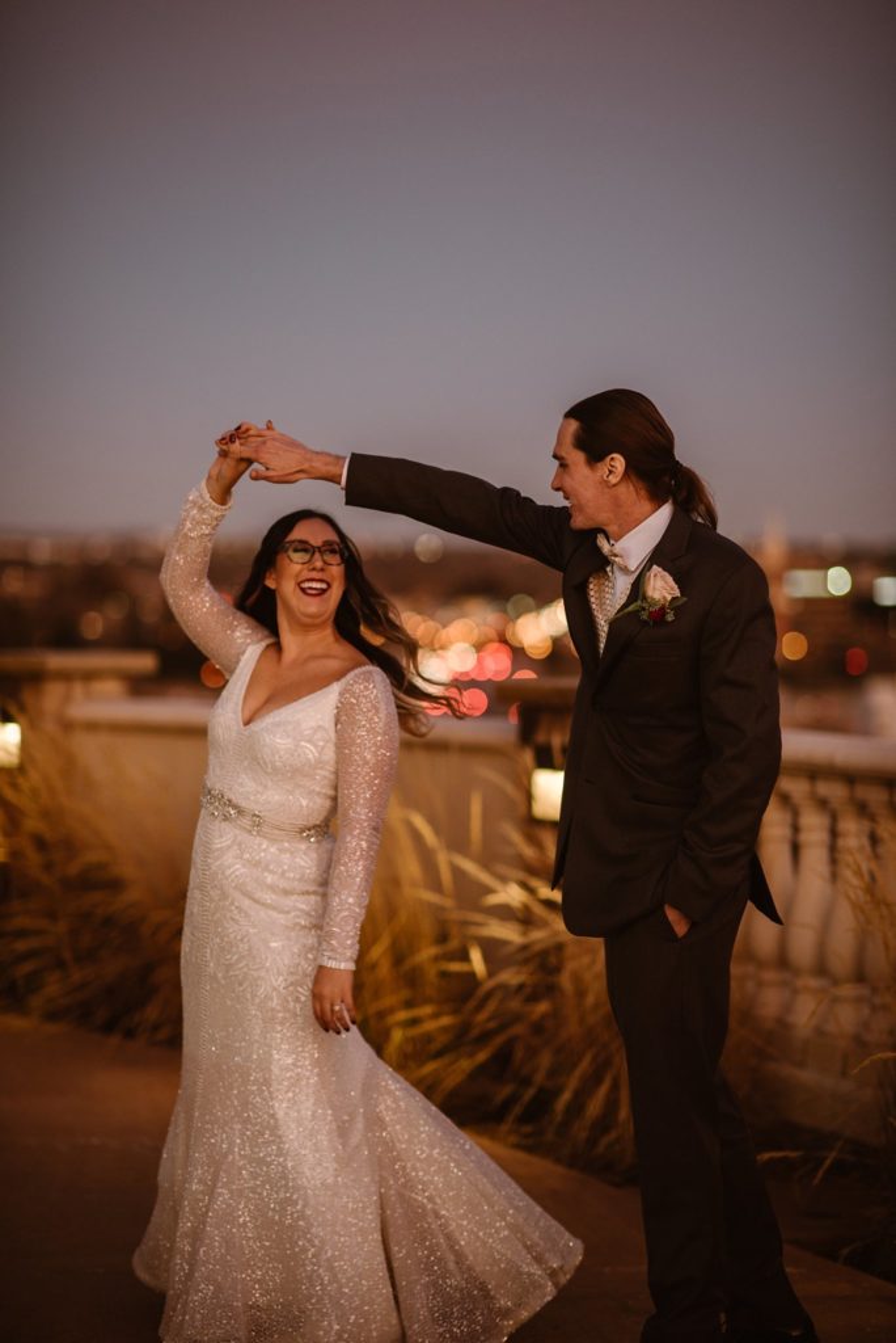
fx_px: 3169
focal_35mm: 85
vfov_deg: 23.9
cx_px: 448
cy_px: 672
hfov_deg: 16.1
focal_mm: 85
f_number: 1.8
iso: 250
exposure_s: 1/250
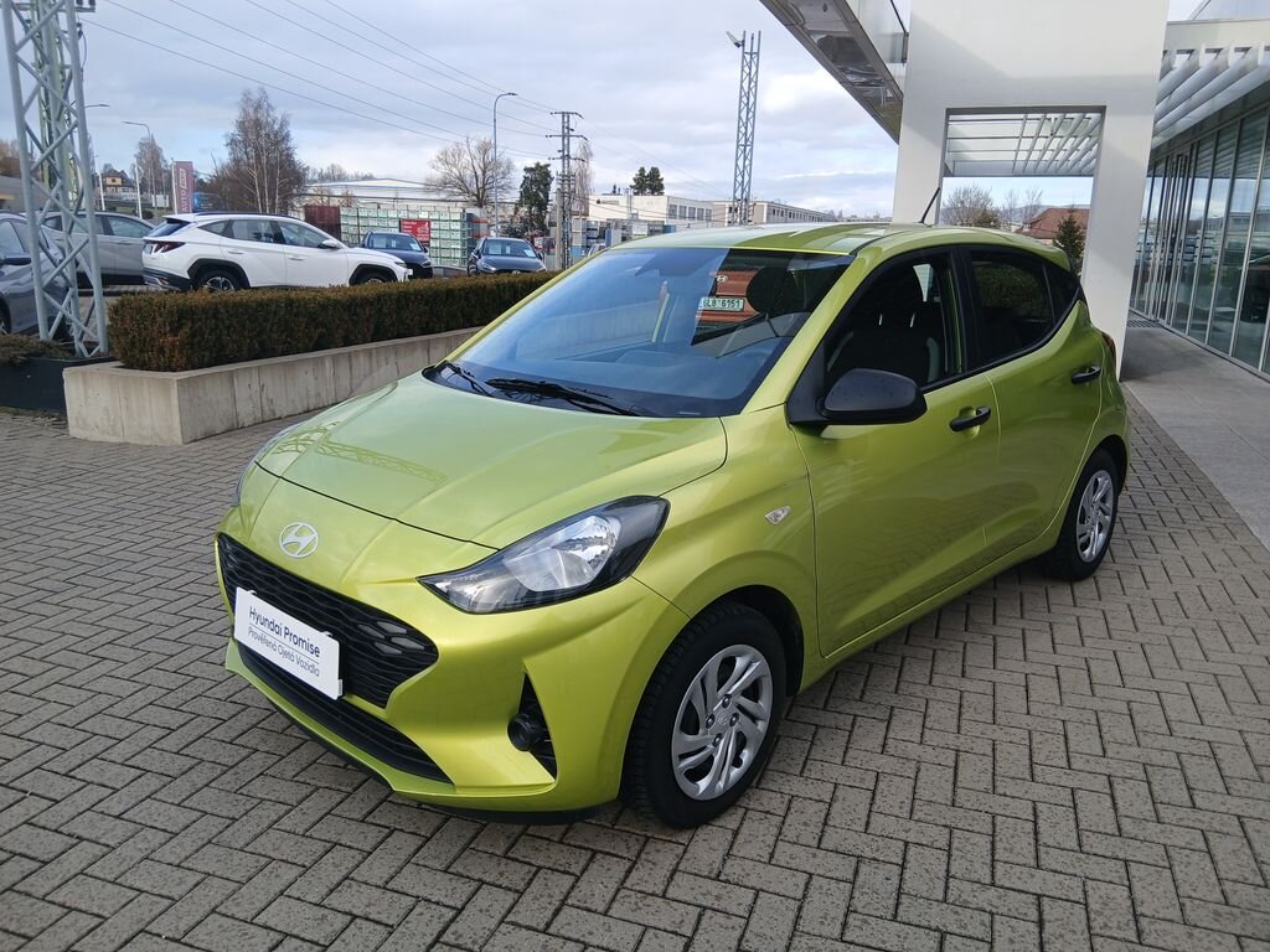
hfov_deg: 67.3
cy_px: 476
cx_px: 635
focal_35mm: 26
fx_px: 954
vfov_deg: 53.1
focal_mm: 3.98
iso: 20
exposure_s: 1/158
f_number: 1.8
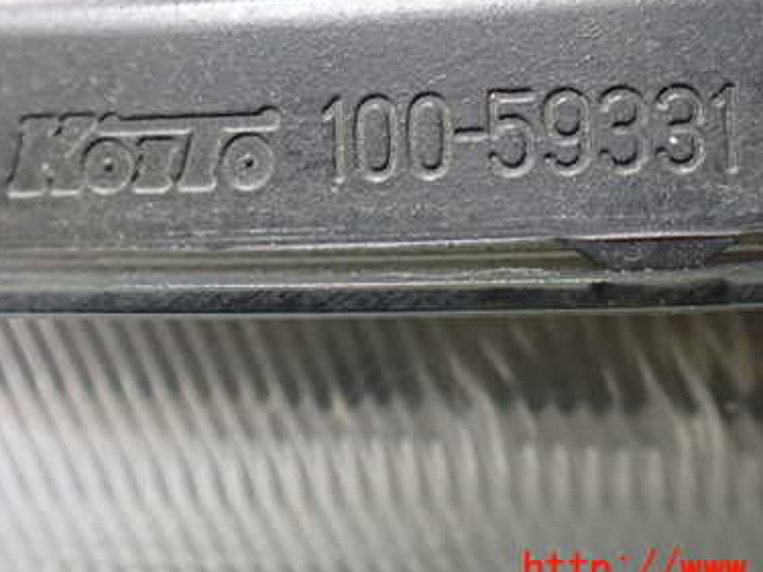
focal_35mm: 48
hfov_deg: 39.7
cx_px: 372
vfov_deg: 29.7
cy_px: 138
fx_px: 1058
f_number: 2.3
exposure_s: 1/40
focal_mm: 5.4
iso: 800
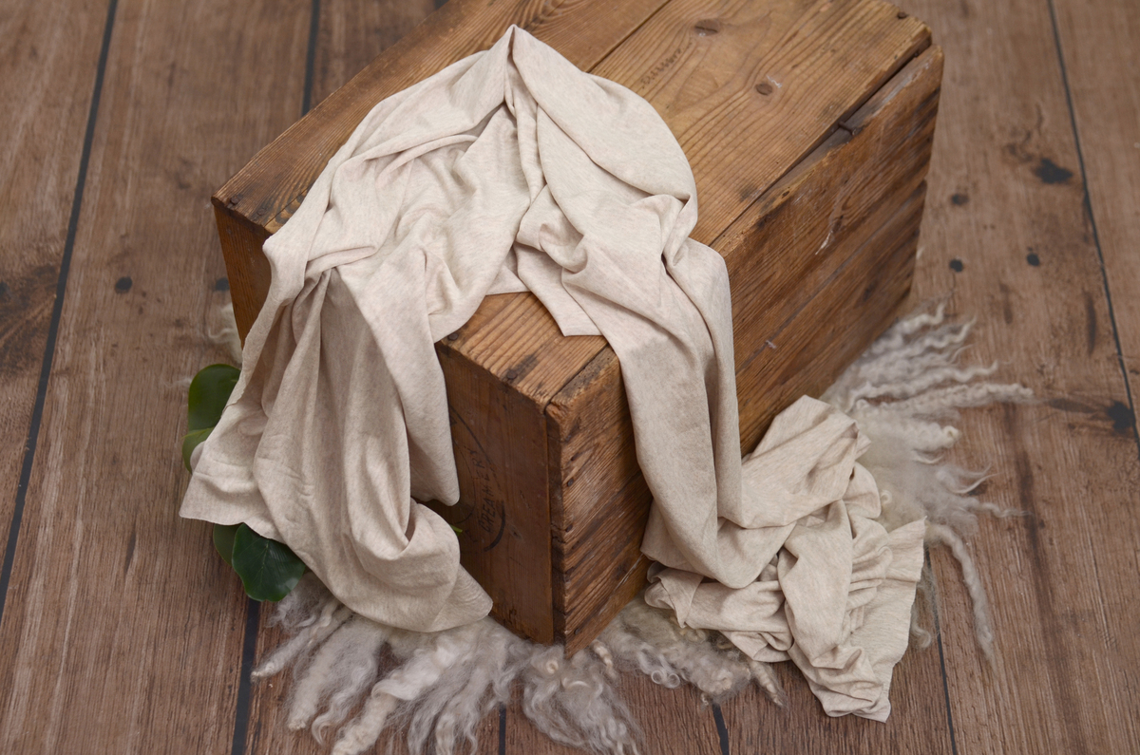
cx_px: 570
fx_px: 2275
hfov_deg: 28.1
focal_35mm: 72
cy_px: 378
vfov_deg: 18.8
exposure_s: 1/100
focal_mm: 48
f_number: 4.5
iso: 200
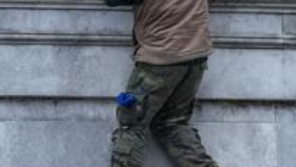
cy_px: -32
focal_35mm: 472
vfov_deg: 2.6
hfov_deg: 4.5
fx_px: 3706
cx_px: 427
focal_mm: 143
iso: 1600
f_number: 7.1
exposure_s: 1/640
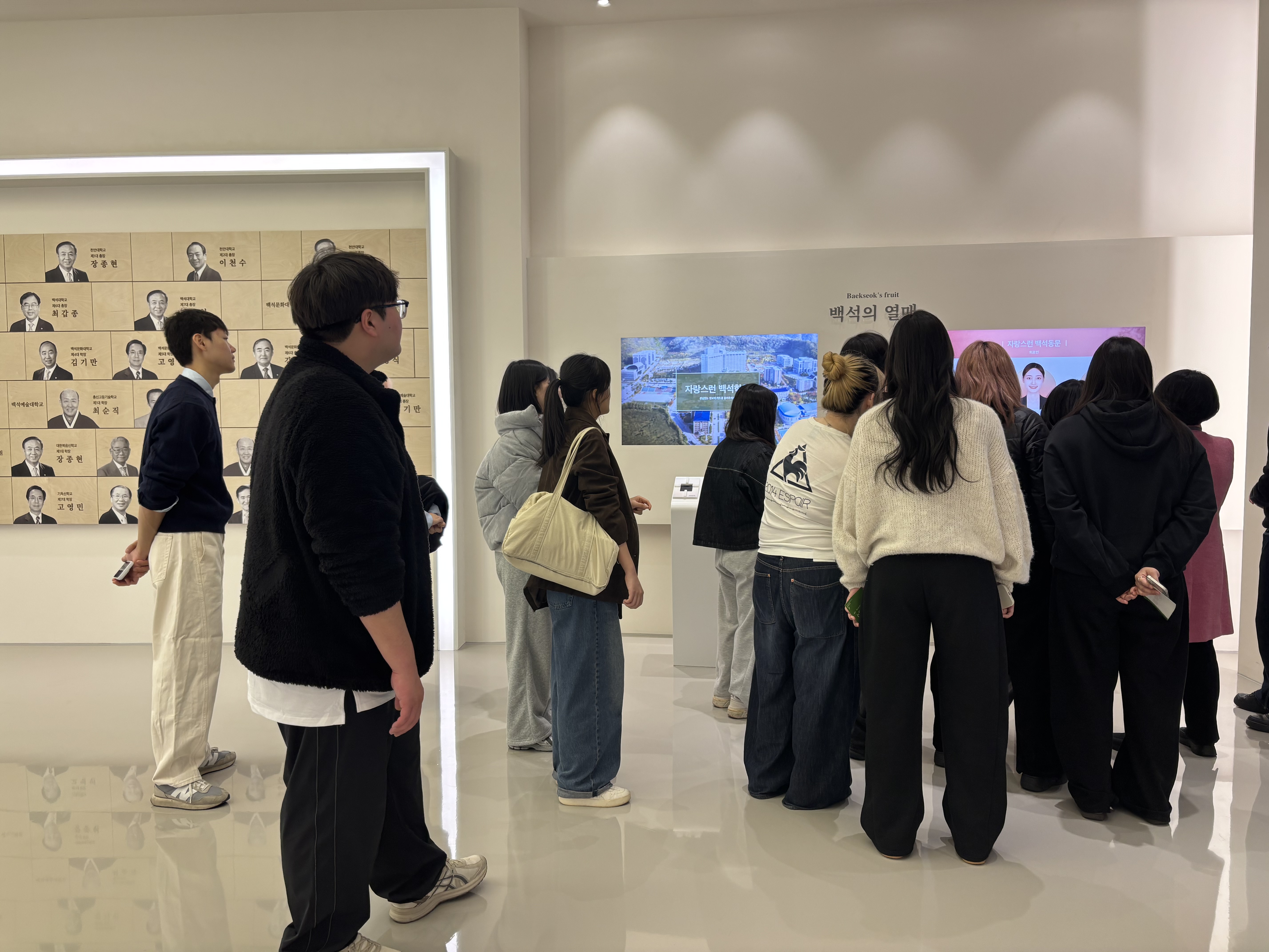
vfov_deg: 53.1
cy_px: 476
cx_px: 634
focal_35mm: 26
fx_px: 953
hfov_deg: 67.3
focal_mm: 5.96
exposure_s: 1/120
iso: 80
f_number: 1.6
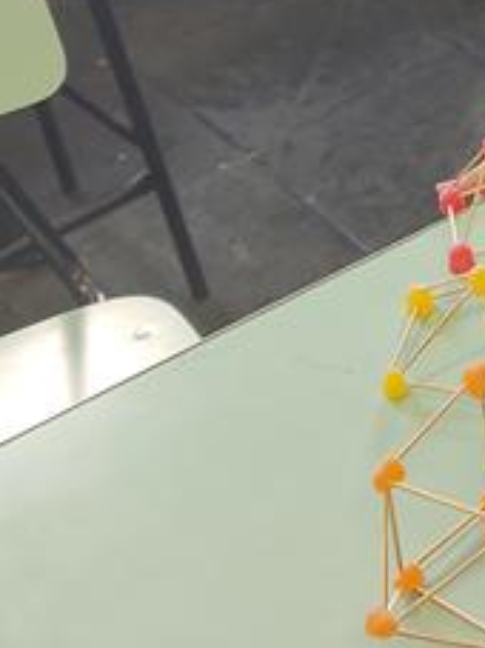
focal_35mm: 88
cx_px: 593
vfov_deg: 21.9
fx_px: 1645
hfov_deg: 16.1
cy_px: 100
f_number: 1.79
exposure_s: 1/30
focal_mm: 4.74
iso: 153
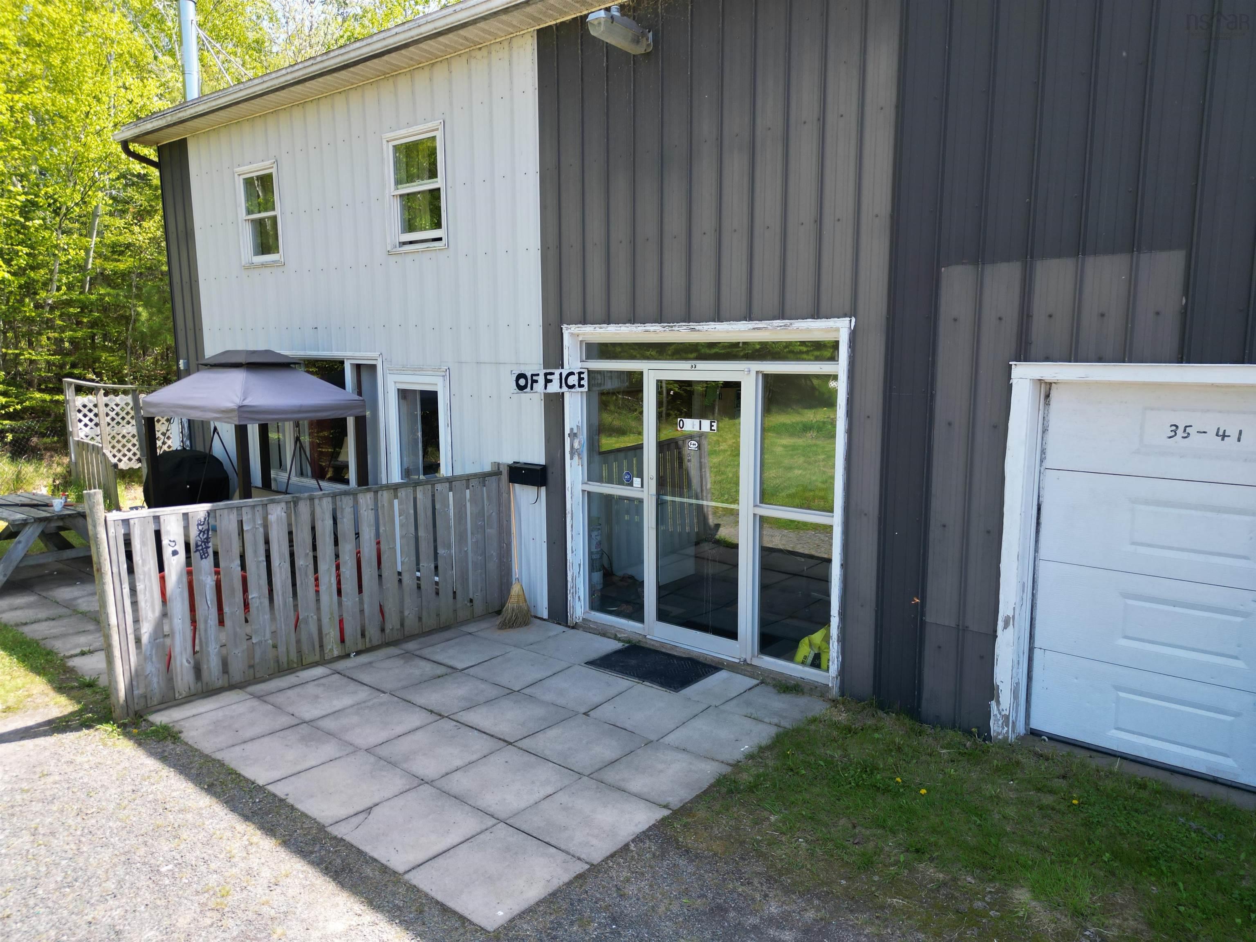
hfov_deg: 71.6
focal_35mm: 24
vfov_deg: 56.8
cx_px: 628
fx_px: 871
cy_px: 471
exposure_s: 1/800
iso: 140
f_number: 1.7
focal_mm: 6.72
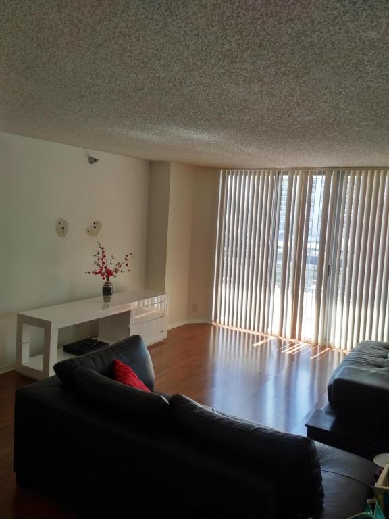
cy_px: 260
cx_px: 194
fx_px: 405
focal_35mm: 27
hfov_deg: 51.4
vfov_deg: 65.3
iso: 129
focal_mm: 4.75
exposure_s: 1/132
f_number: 2.2
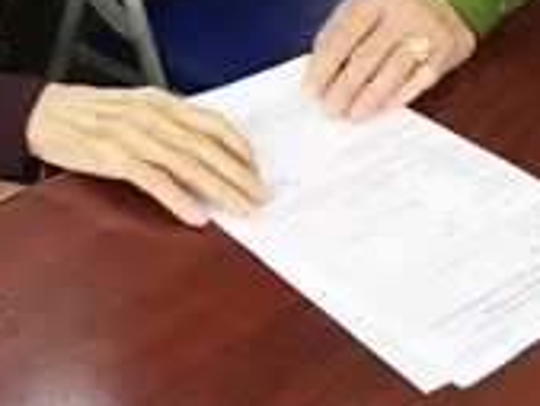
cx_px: 134
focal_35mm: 103
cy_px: -221
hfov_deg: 18.9
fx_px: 1608
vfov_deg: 13.5
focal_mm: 4.15
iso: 200
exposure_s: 1/33
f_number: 2.2
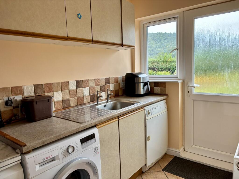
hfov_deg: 67.3
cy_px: 90
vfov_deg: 53.1
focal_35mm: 26
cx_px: 120
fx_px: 180
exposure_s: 1/121
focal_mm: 5.96
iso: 80
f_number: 1.6
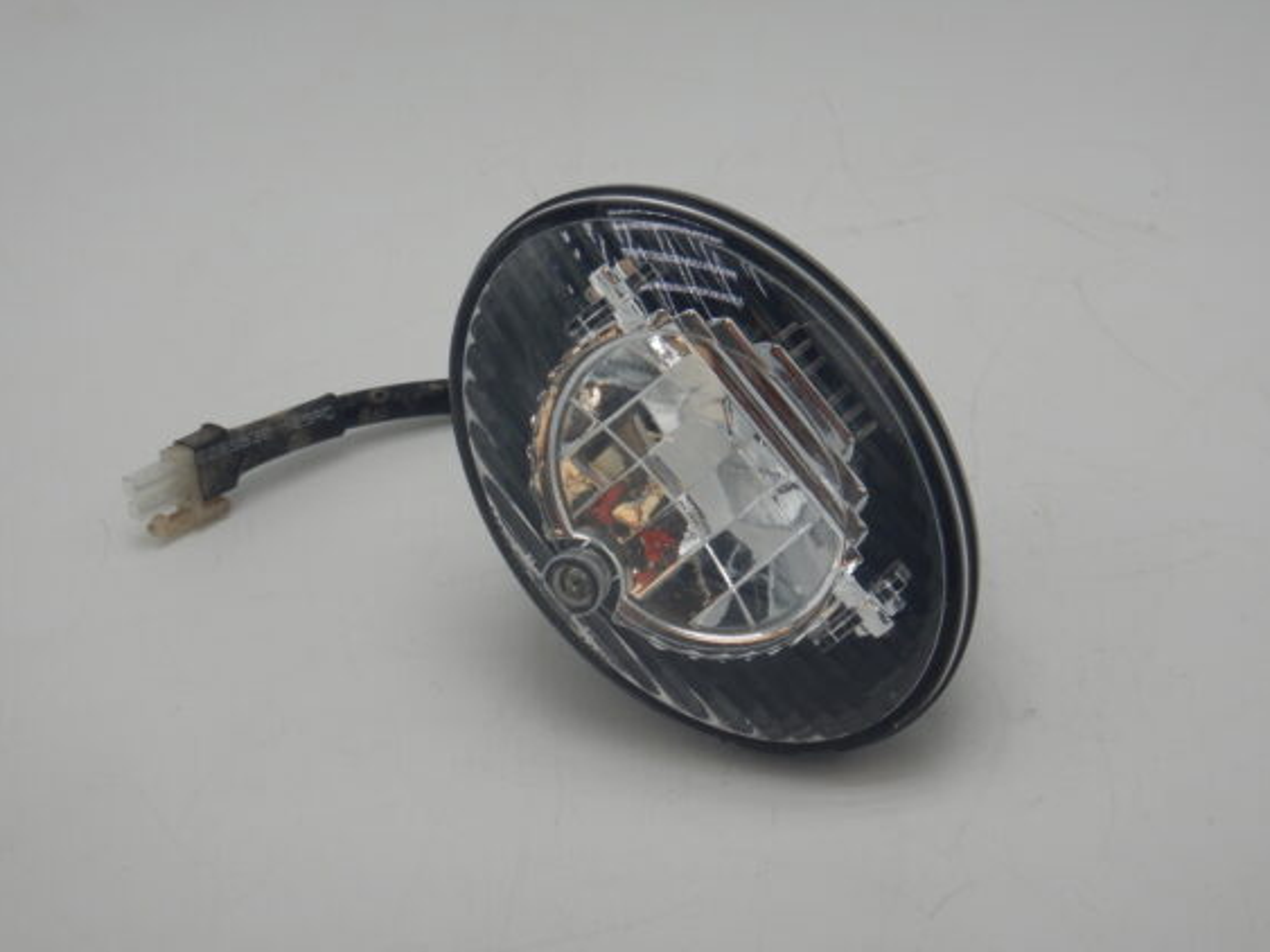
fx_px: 4695
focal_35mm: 128
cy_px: 503
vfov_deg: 11.6
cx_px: 672
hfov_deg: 15.4
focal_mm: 21.5
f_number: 4.9
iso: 125
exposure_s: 1/200
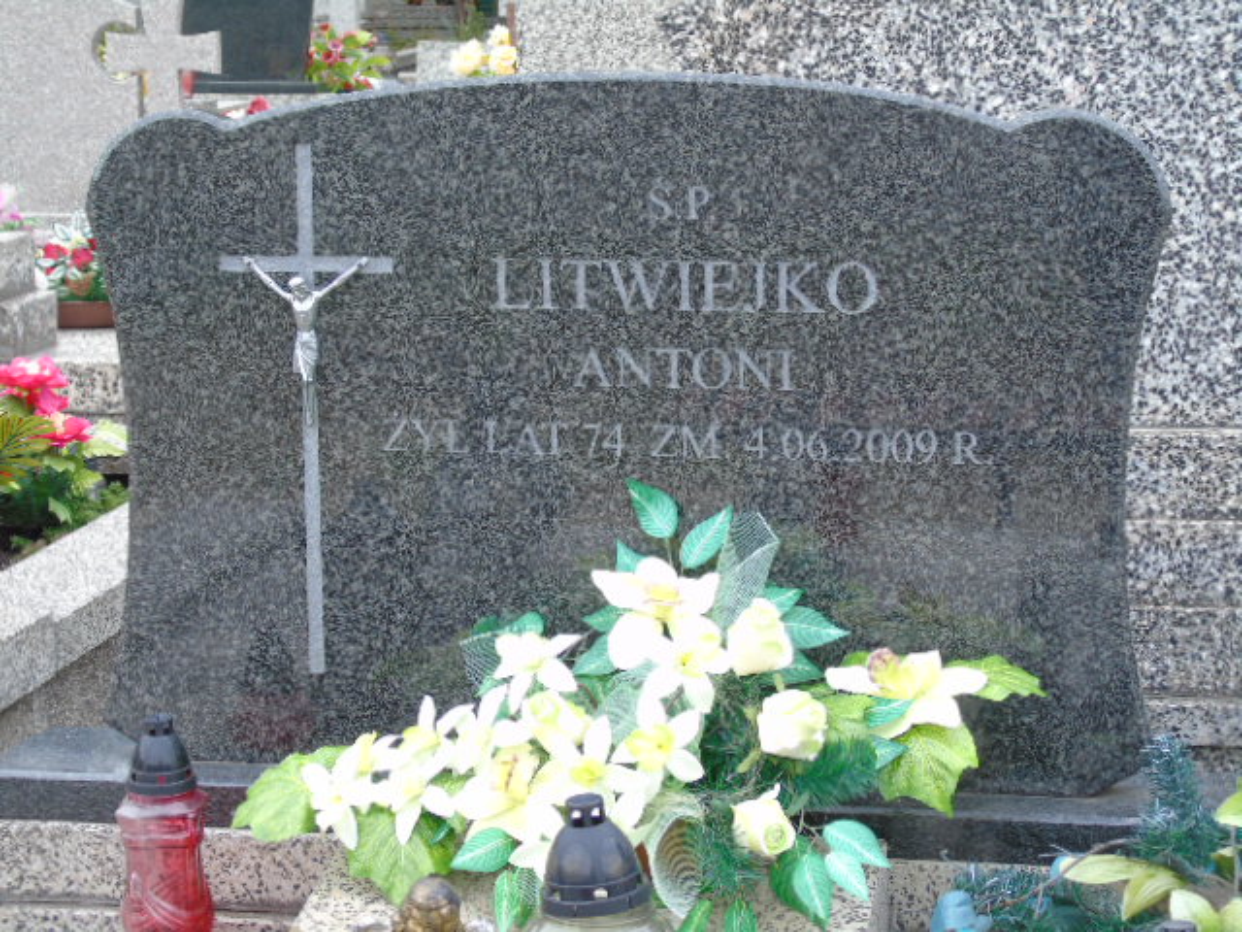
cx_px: 621
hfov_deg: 23.8
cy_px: 466
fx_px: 2942
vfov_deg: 18.0
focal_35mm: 82
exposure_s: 1/50
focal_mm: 15
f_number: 4.1
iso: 80
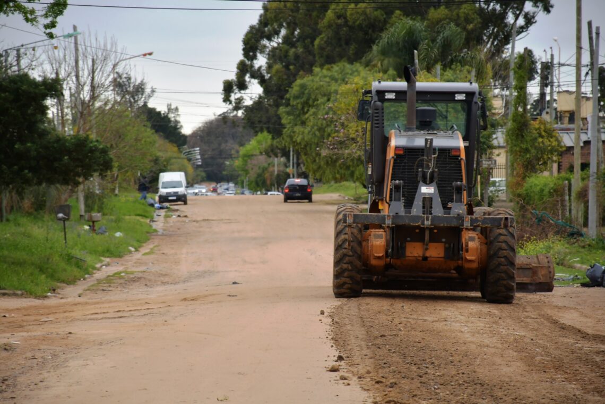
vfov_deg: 6.5
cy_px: 202
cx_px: 302
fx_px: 3529
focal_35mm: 210
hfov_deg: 9.8
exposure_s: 1/100
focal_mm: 140
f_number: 5.6
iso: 160
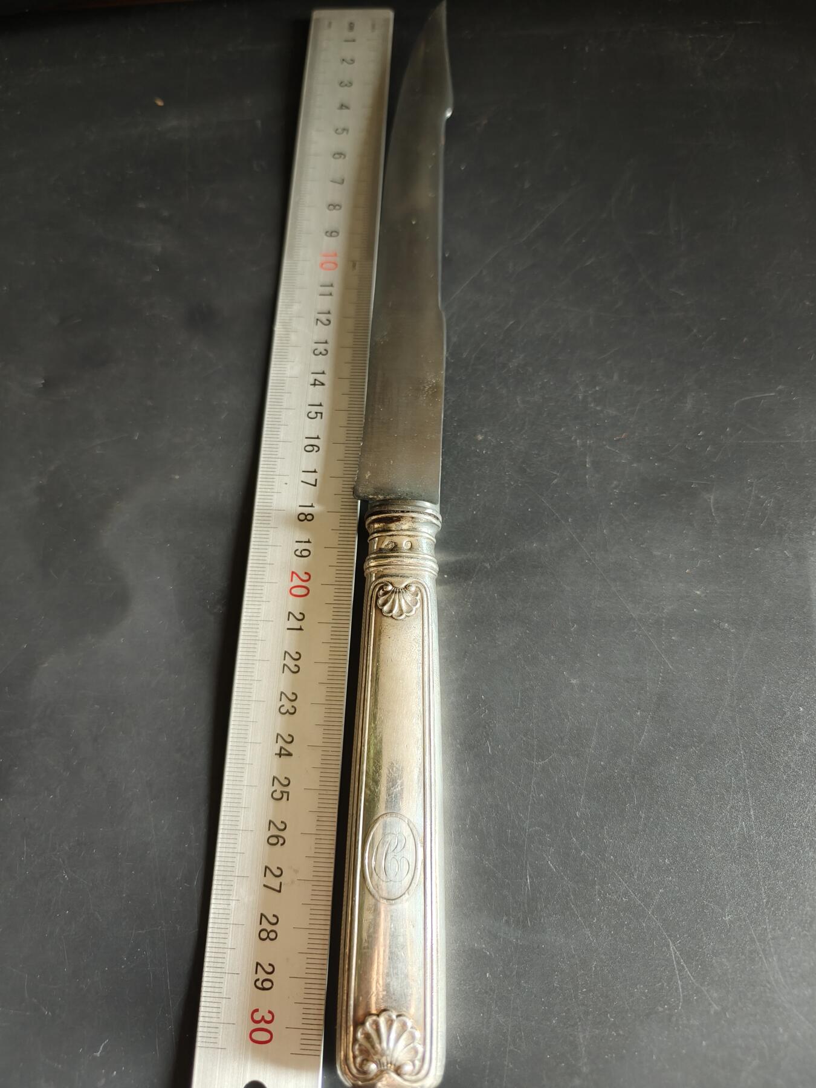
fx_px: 723
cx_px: 408
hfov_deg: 58.9
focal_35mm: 23
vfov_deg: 73.9
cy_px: 544
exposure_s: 1/65.4
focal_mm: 6.06
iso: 800
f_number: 1.6
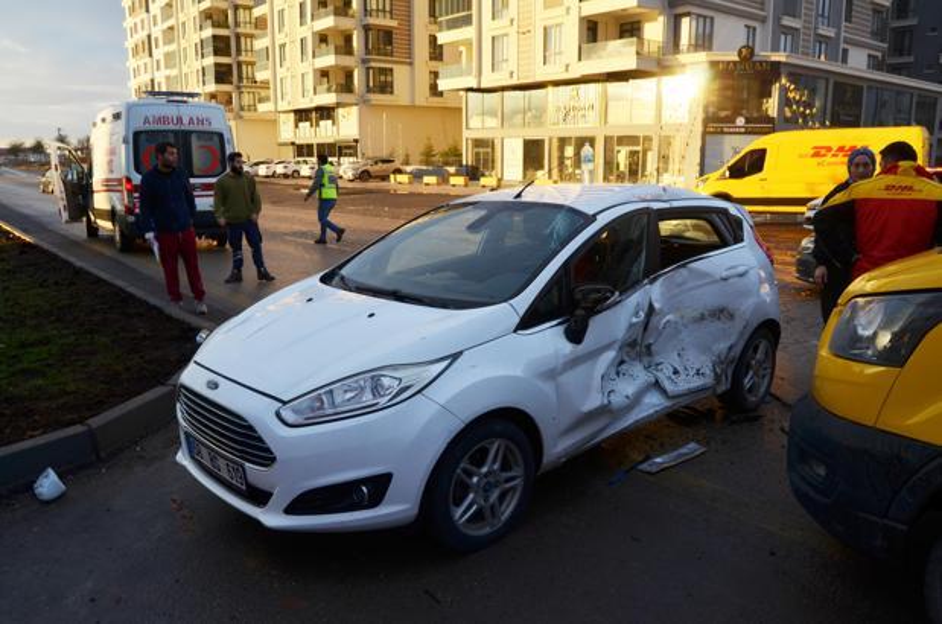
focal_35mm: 27
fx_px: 705
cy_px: 312
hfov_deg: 67.5
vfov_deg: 47.7
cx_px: 471
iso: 200
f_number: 8
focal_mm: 18
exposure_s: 1/250
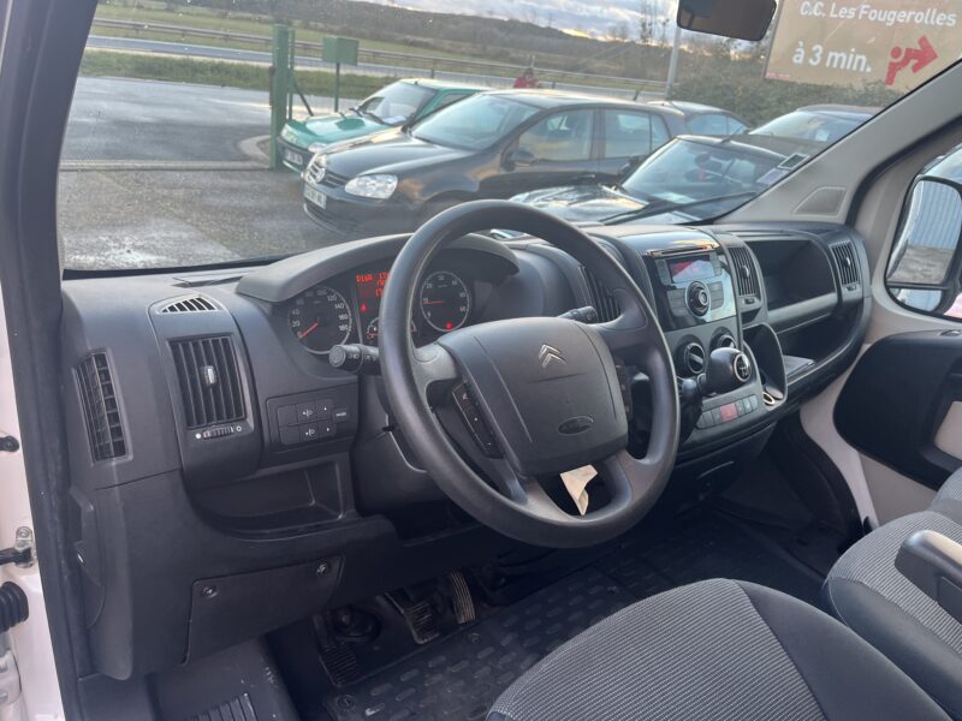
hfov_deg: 67.3
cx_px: 481
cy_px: 360
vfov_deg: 53.1
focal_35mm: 26
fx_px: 723
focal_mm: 5.1
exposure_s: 1/121
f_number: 1.6
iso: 100
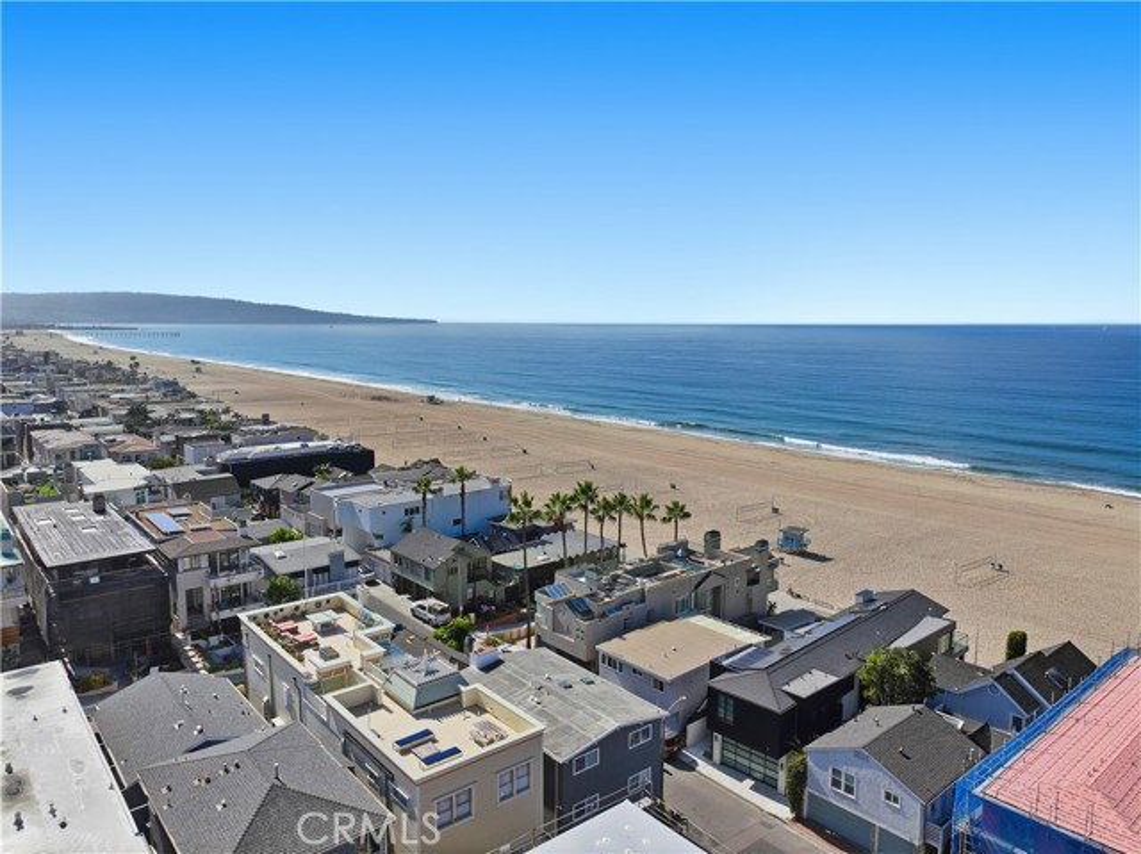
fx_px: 790
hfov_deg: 71.6
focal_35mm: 24
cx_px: 570
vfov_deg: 56.8
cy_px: 427
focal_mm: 12.3
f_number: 2.8
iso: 110
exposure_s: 1/1600
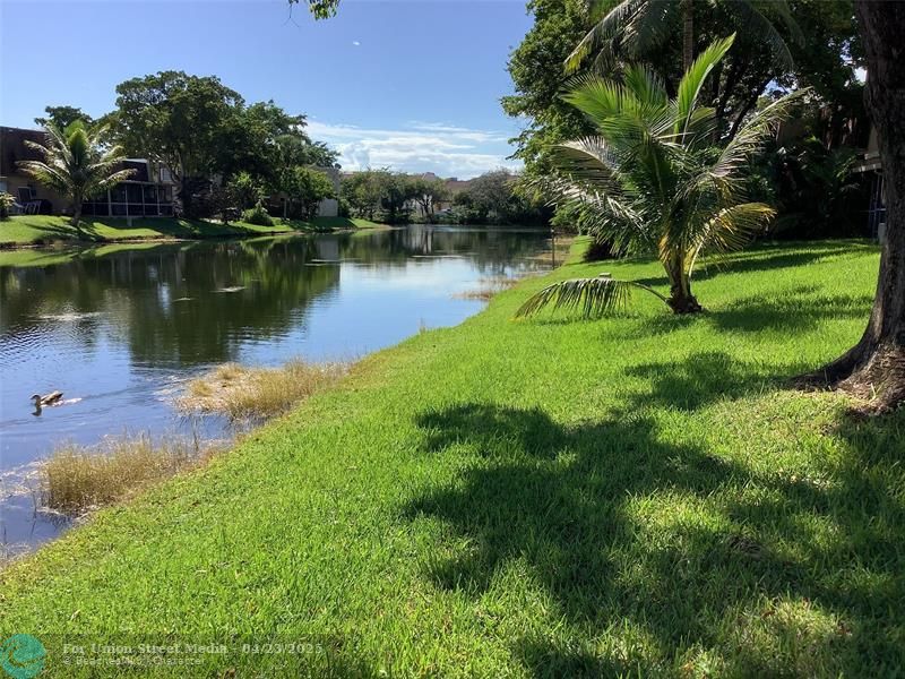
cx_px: 452
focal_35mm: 31
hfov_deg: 58.4
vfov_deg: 45.4
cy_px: 340
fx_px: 810
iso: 25
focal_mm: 3.3
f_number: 2.4
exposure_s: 1/849
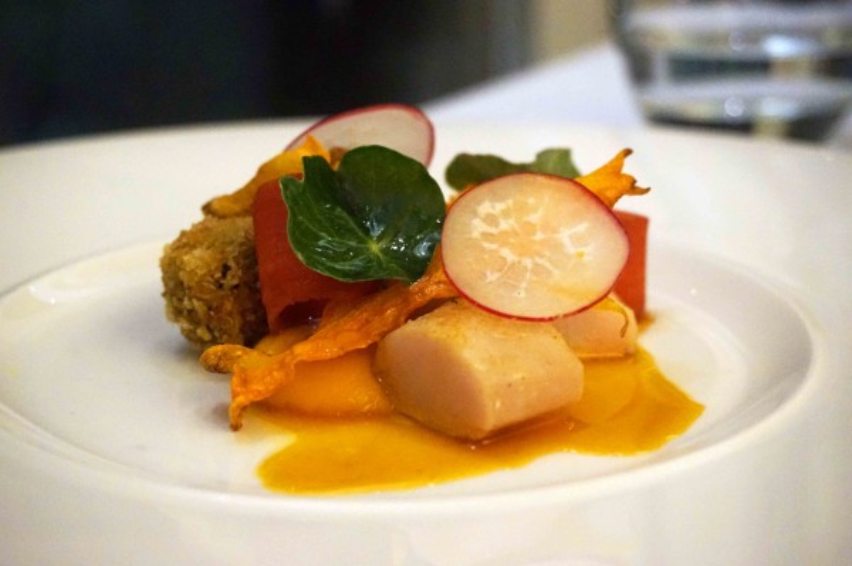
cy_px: 283
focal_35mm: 57
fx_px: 1348
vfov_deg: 23.7
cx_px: 426
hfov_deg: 35.1
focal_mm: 38
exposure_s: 1/5
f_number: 5.6
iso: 3200
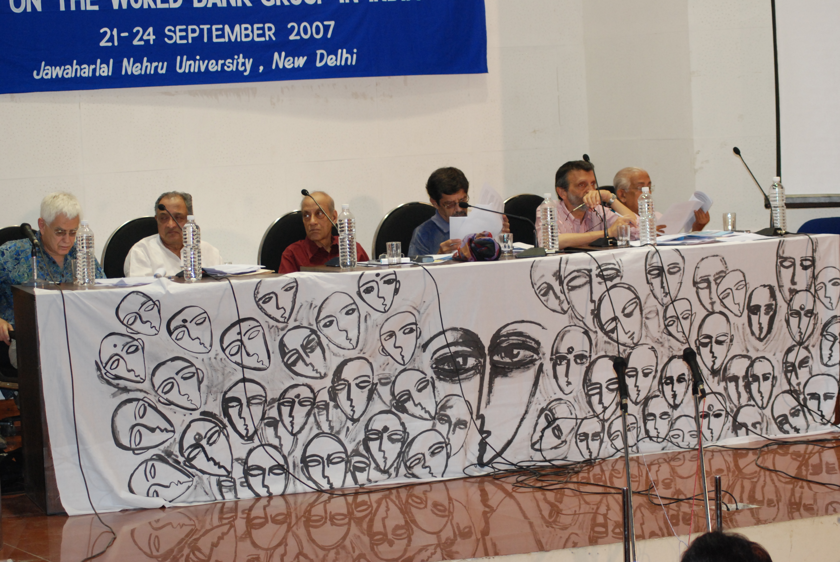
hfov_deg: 19.4
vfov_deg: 13.1
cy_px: 281
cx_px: 420
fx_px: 2453
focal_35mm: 105
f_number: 5
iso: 800
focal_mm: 70
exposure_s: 1/60
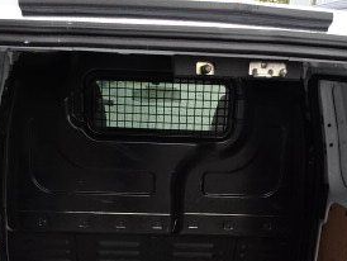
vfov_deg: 24.5
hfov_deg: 34.3
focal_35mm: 56
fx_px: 562
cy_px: 280
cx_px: 187
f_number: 3.5
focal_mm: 4.25
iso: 200
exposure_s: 1/200
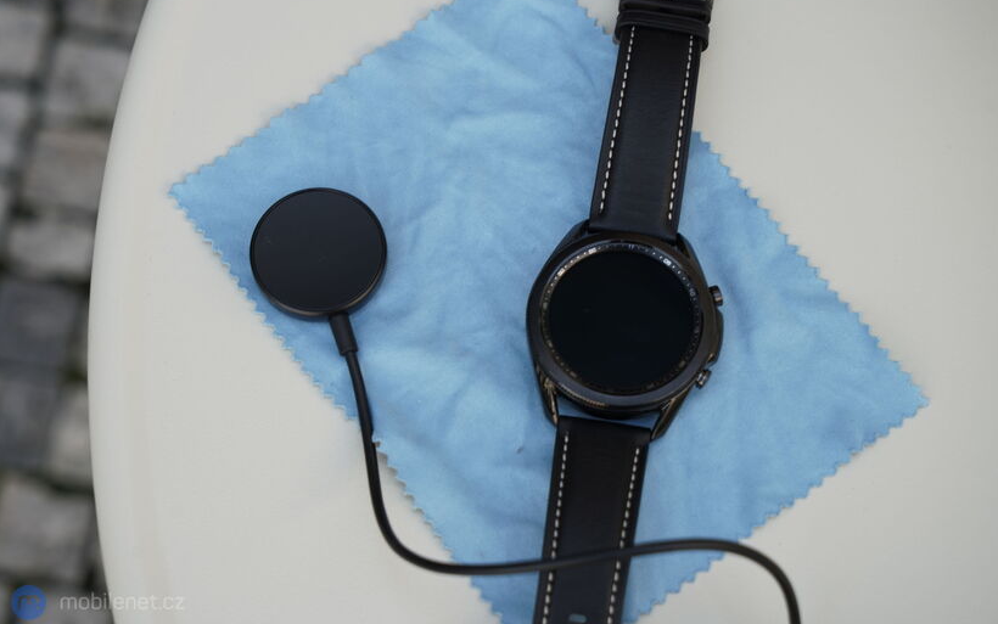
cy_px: 298
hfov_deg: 28.6
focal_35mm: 72
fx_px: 1959
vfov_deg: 18.1
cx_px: 501
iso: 250
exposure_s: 1/160
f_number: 6.3
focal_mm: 70
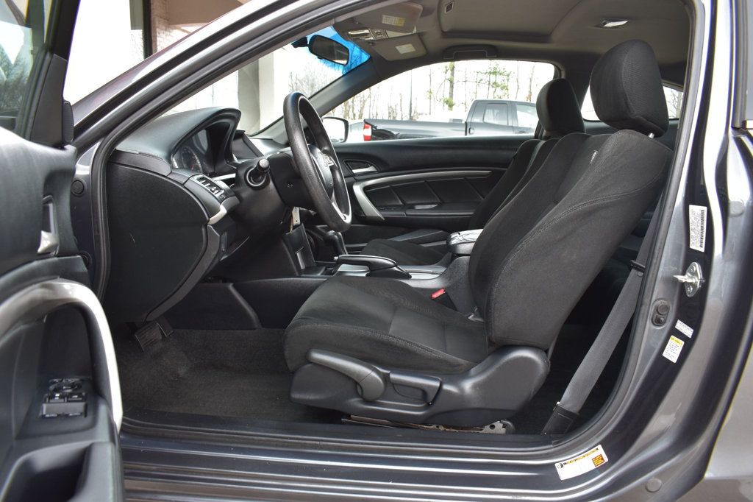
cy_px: 251
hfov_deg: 67.4
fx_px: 565
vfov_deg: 47.9
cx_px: 376
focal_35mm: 27
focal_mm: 18
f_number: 7.1
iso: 400
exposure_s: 1/40
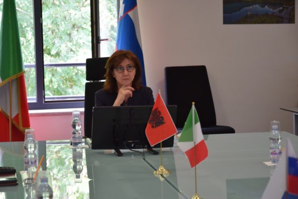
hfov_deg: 16.1
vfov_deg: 10.8
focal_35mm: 128
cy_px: 100
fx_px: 1055
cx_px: 149
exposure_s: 1/80
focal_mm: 85
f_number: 5.6
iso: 800
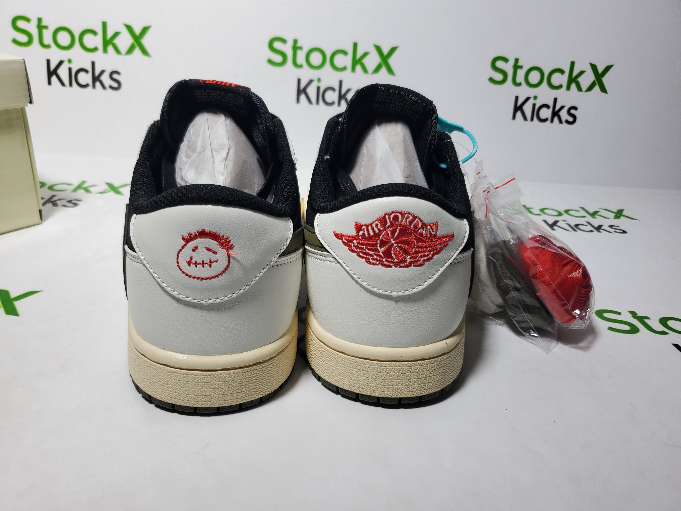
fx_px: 511
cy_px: 256
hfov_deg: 67.3
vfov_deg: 53.1
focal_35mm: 26
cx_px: 340
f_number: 1.5
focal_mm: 4.3
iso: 50
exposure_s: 1/455
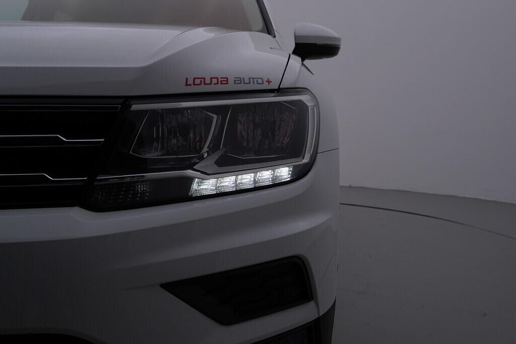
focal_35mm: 36
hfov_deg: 53.1
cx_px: 258
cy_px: 172
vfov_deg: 36.9
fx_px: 516
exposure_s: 1/200
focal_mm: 24
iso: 125
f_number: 6.3
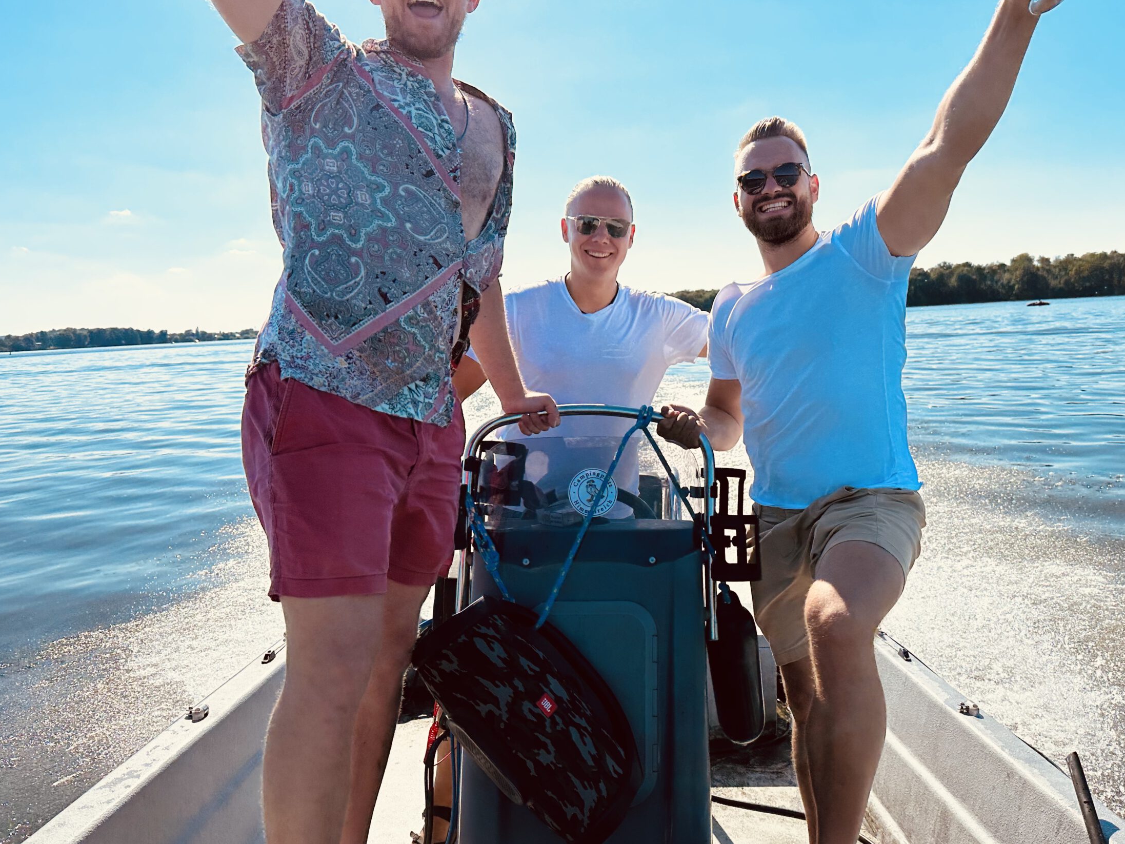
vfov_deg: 49.7
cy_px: 393
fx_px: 910
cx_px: 632
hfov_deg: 63.2
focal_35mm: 28
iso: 80
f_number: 1.78
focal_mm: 6.86
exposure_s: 1/8197
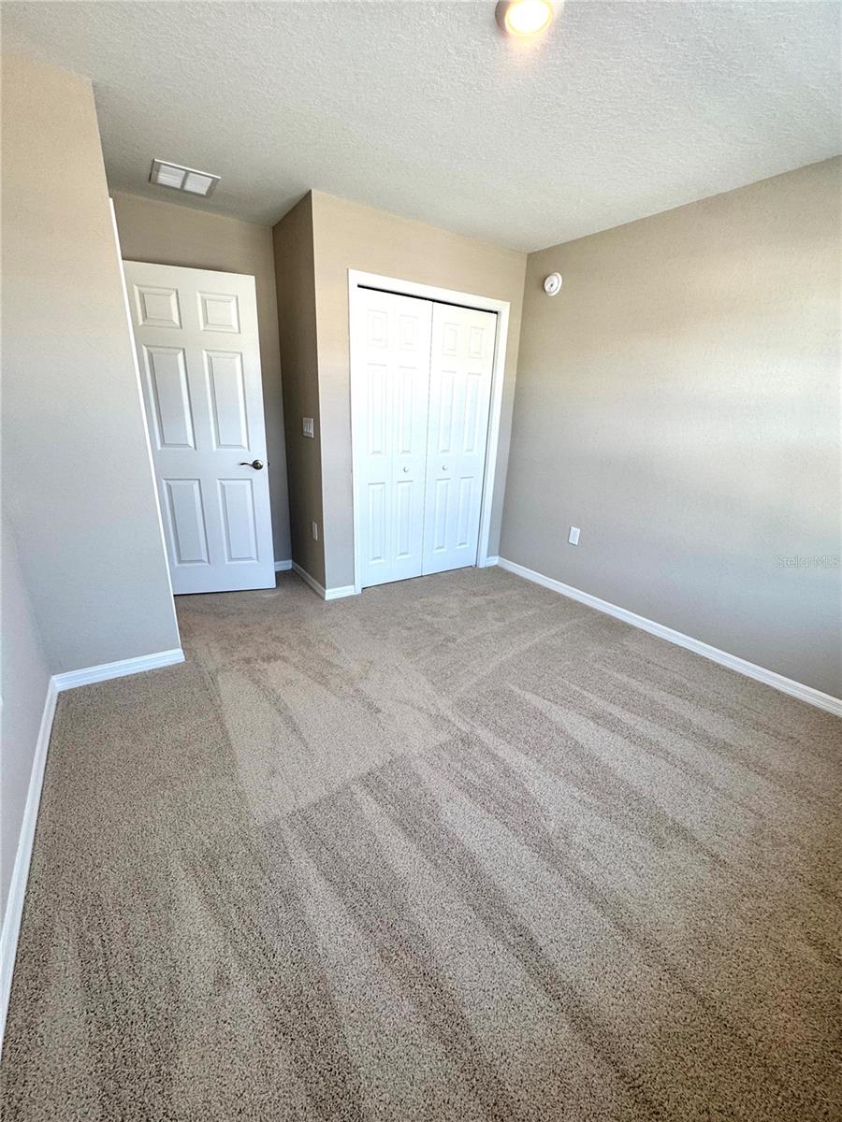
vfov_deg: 102.1
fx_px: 454
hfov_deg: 85.7
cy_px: 561
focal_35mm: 14
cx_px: 421
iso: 100
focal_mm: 2.22
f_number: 2.2
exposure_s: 1/120
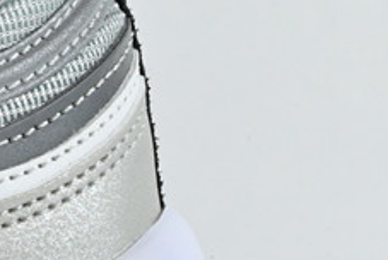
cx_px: -617
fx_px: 3331
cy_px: 96
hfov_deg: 6.3
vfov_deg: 4.5
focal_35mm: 309
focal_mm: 39
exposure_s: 1/100
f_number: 10
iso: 1000
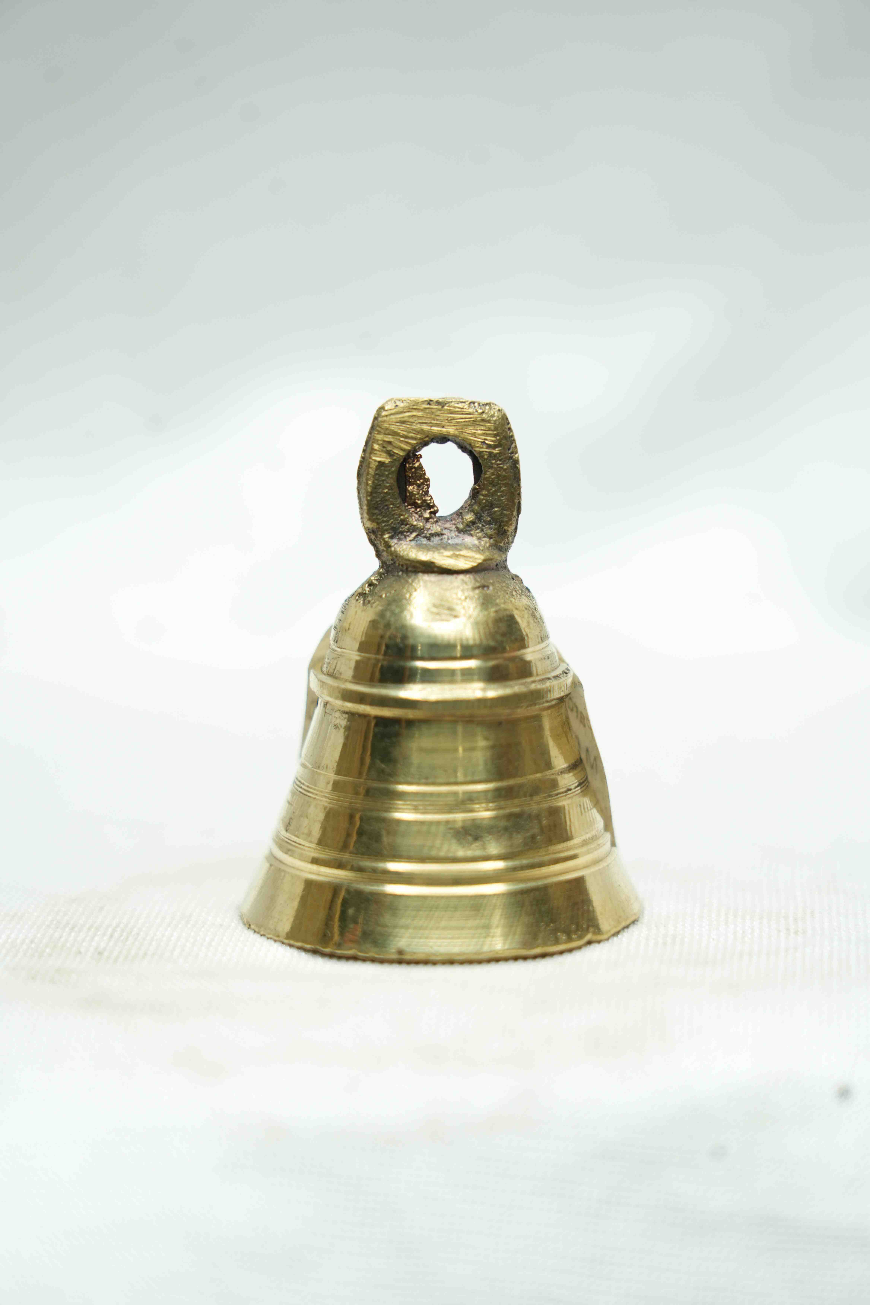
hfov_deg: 13.0
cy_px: 652
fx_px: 3806
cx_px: 435
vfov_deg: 19.5
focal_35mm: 105
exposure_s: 1/80
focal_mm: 105
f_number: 5.6
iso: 400
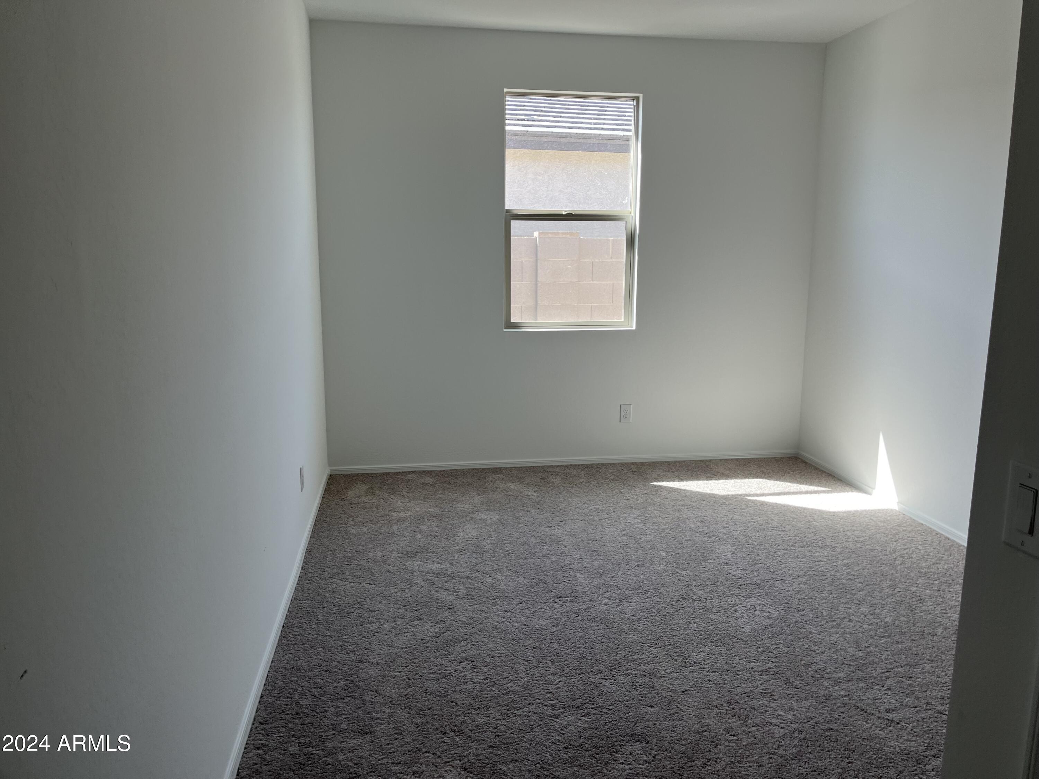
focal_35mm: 26
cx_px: 520
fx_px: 780
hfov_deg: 67.3
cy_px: 390
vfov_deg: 53.1
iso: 40
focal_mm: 5.1
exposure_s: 1/133
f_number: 1.6
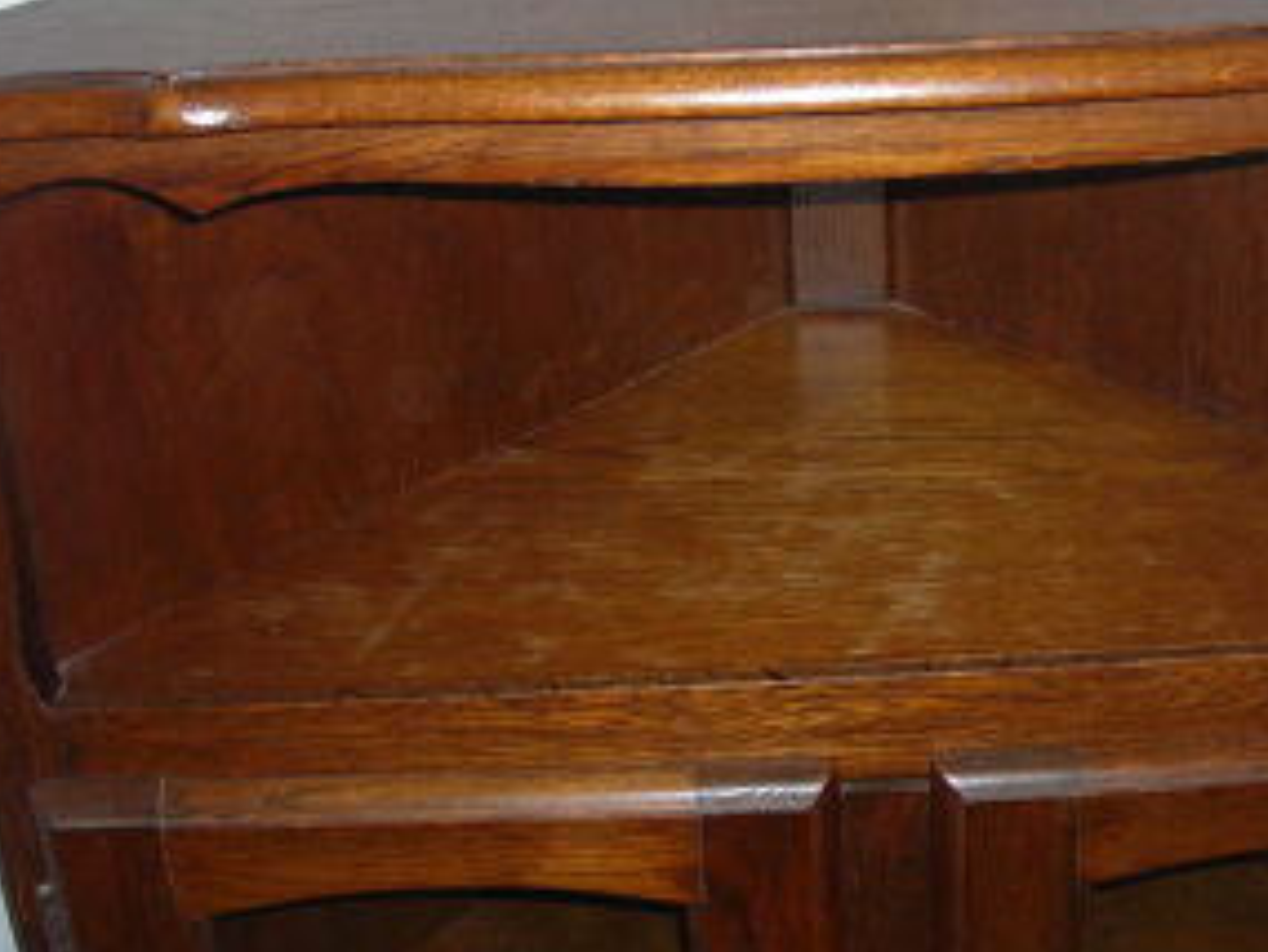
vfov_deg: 22.9
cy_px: 440
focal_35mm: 64
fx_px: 2345
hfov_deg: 30.0
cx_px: 854
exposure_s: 1/60.1
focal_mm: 6.3
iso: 50
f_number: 3.2
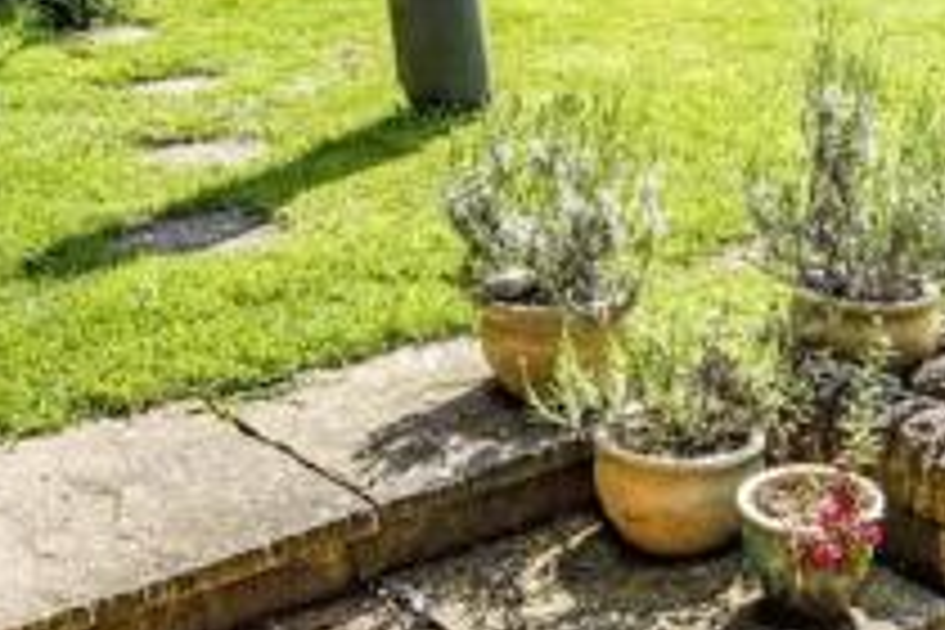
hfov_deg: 26.4
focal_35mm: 75
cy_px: 65
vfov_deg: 17.9
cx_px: 778
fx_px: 1969
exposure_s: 1/80
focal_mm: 16
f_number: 11
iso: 100
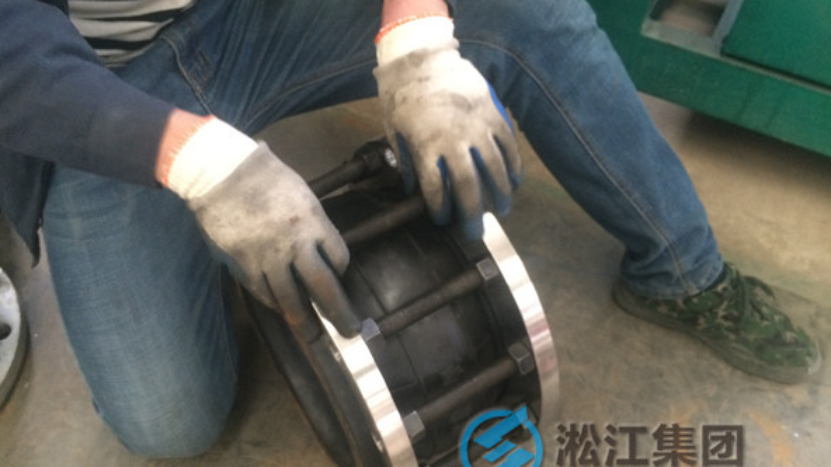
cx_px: 414
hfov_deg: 61.0
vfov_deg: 36.5
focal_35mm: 32
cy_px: 286
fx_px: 705
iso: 250
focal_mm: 4.15
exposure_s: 1/15
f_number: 2.2
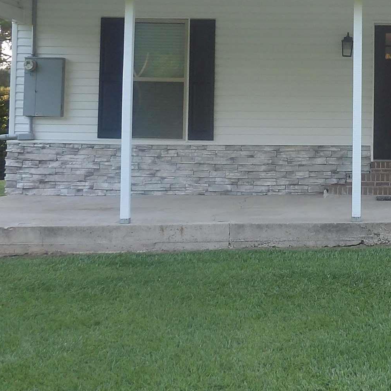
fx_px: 831
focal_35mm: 65
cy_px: 111
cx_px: 360
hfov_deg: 25.6
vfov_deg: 26.2
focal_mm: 4.3
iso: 100
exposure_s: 1/67
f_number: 3.2
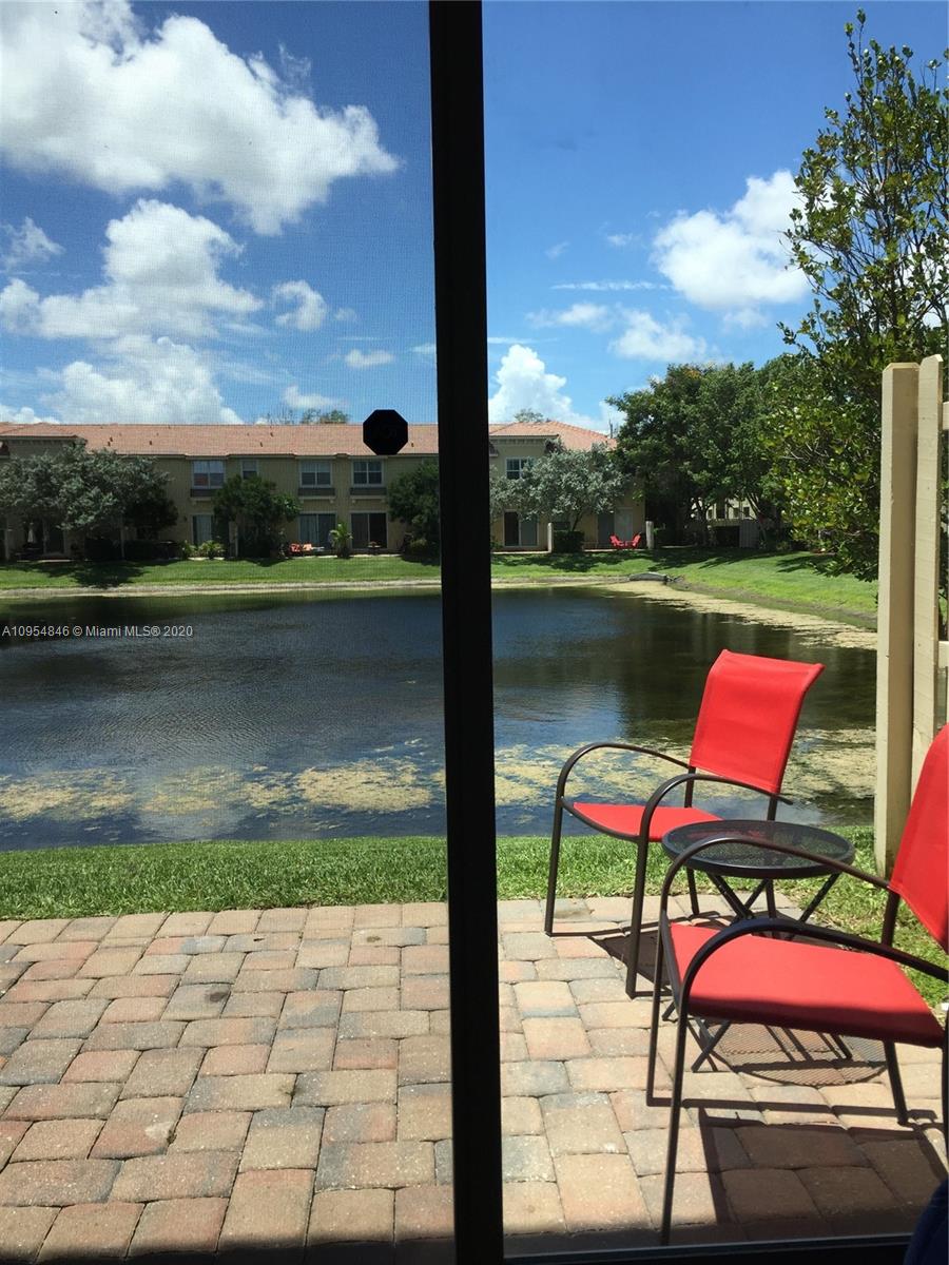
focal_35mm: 29
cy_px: 632
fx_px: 1060
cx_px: 474
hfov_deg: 48.2
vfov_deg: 61.7
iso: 32
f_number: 2.2
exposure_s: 1/1099
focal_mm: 4.15
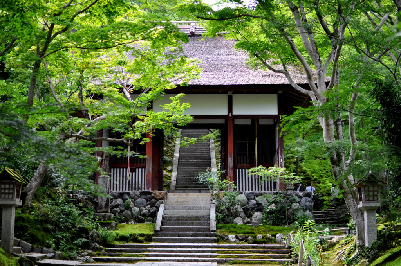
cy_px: 133
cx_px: 200
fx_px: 584
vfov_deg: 25.7
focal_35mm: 52
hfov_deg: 37.9
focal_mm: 35
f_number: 1.8
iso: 400
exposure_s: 1/1000
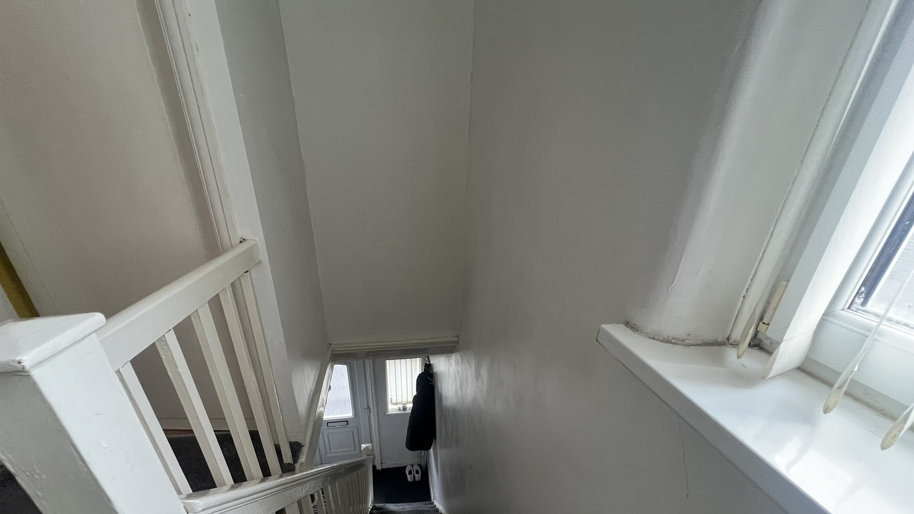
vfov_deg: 68.0
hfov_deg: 102.9
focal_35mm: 15
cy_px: 355
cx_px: 431
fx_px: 364
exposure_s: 1/50
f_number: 1.8
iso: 320
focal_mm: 1.57
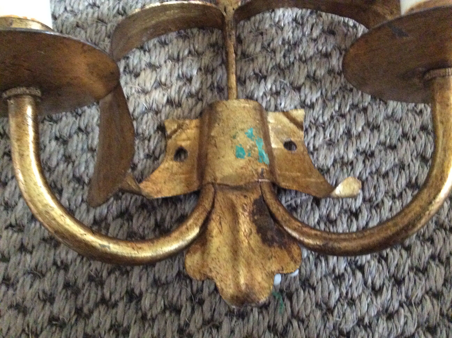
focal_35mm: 32
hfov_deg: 56.9
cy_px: 169
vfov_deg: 44.1
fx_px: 417
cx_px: 226
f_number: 2.4
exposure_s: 1/17
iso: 640
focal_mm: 3.3
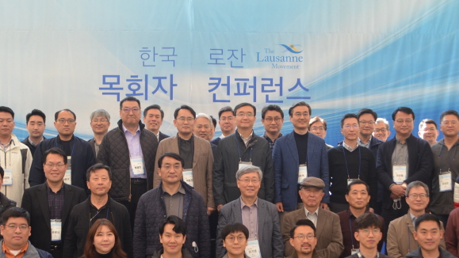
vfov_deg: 18.5
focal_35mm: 65
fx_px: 791
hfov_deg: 32.3
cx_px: 199
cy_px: 186
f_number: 5.6
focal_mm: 24
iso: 400
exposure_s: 1/125
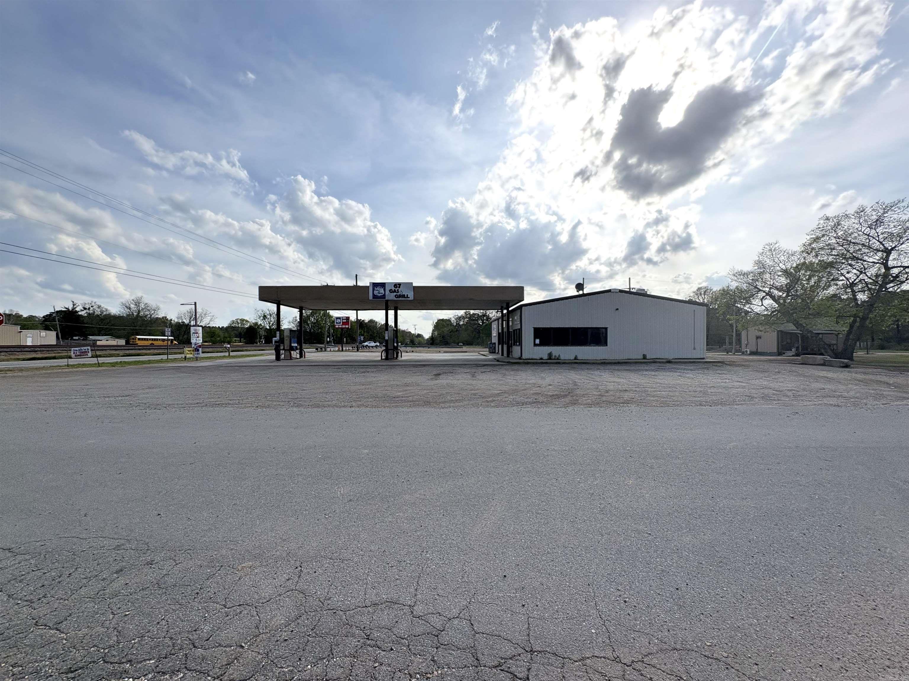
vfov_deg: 85.7
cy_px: 340
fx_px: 368
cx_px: 454
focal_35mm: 14
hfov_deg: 102.1
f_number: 2.2
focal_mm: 2.22
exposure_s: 1/2985
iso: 50
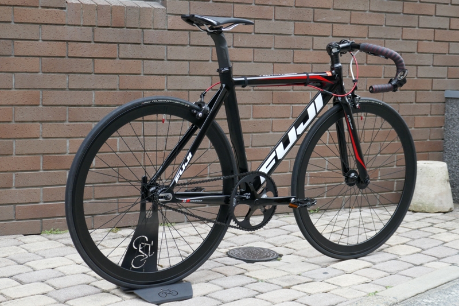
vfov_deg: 21.9
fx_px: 790
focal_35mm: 62
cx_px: 230
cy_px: 153
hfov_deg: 32.4
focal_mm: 22.6
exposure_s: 1/80
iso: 500
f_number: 4.4
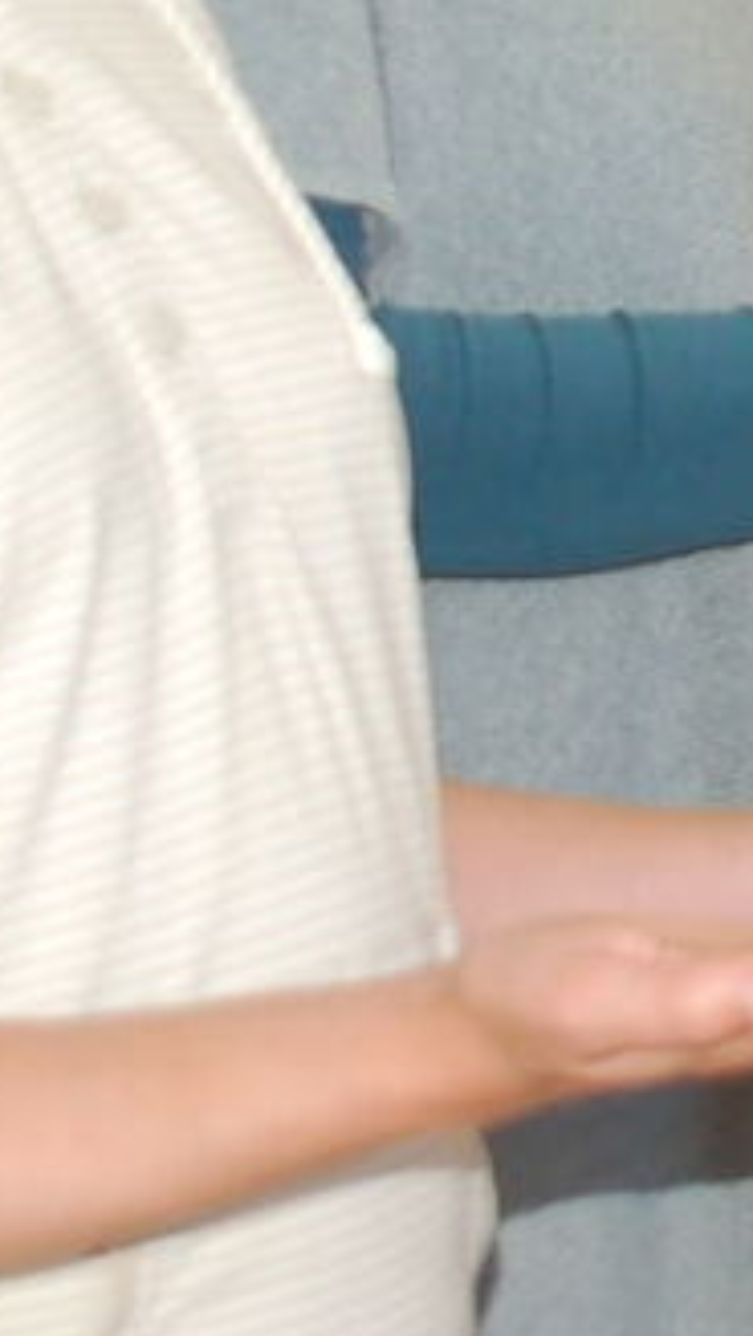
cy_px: 171
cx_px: 1697
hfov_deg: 5.9
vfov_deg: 10.8
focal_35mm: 199
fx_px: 7049
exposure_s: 1/60
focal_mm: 26
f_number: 4
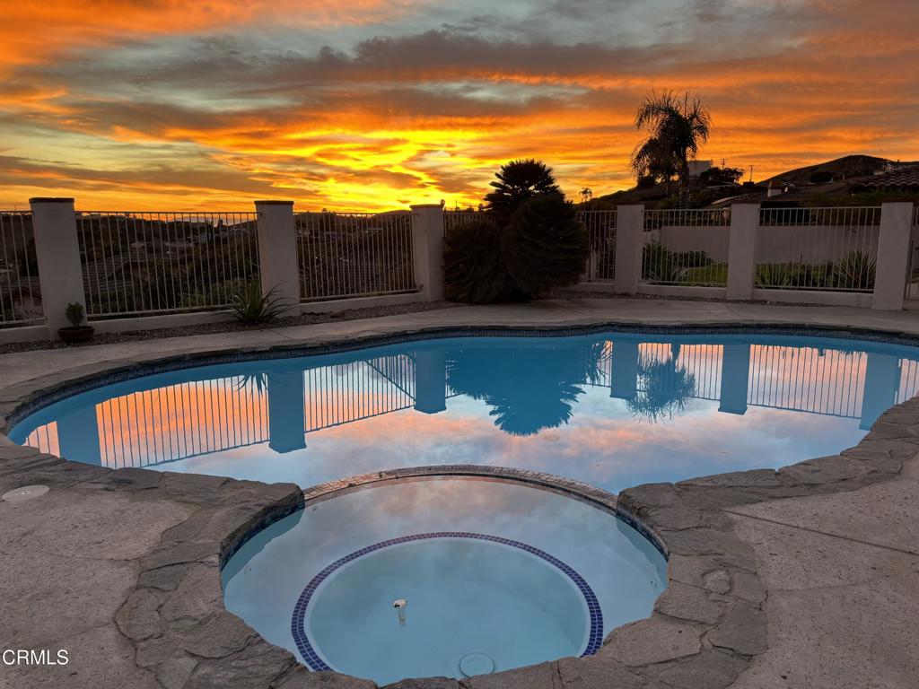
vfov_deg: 53.1
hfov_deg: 67.3
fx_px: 690
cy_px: 344
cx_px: 460
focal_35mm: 26
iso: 80
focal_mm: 5.96
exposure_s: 1/121
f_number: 1.6
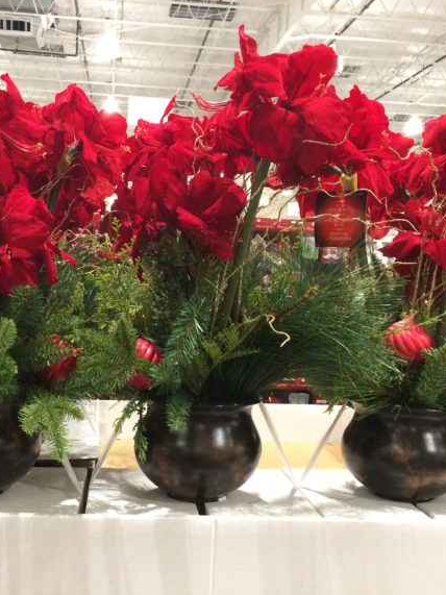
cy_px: 297
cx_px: 176
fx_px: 670
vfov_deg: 47.9
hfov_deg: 36.7
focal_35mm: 39
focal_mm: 4.15
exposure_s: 1/30
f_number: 2.2
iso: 250
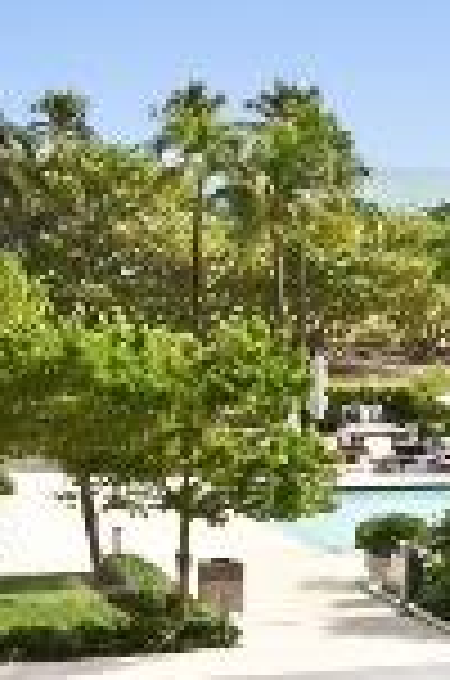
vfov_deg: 16.7
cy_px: 558
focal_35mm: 122
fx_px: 2298
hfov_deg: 10.2
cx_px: 927
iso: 1000
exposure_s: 1/640
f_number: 11
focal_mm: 24
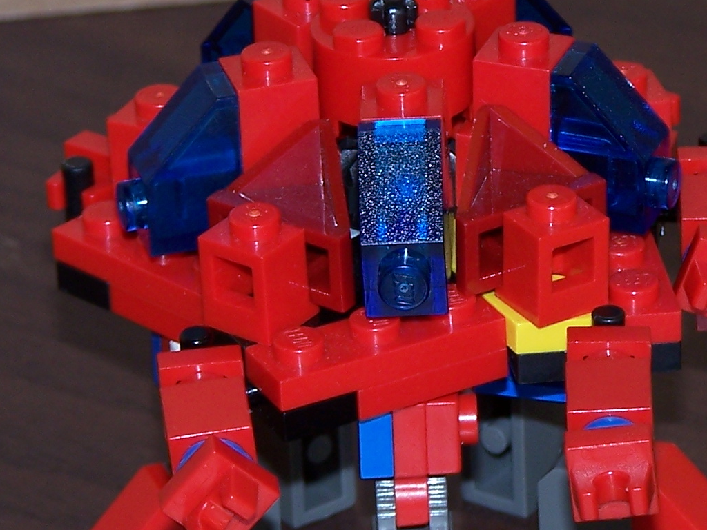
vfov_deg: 4.6
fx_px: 6577
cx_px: 429
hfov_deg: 6.2
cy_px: 163
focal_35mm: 322
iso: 80
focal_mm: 21.2
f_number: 3.2
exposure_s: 1/100
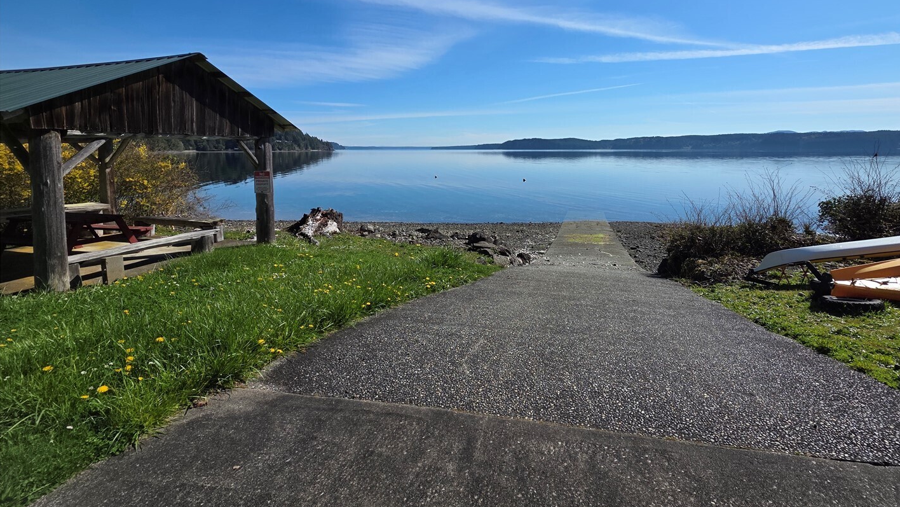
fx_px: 382
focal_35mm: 16
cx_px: 507
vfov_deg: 65.5
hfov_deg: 98.8
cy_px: 172
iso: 40
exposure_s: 1/2993
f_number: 1.9
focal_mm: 2.2
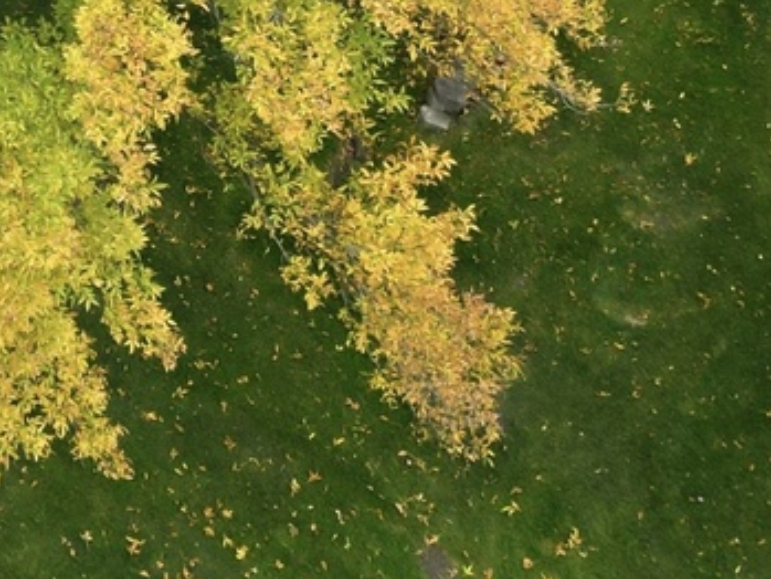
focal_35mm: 99
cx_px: -393
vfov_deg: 13.4
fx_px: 2206
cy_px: -477
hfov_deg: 17.7
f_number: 1.7
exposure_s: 1/240
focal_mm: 6.7
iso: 110
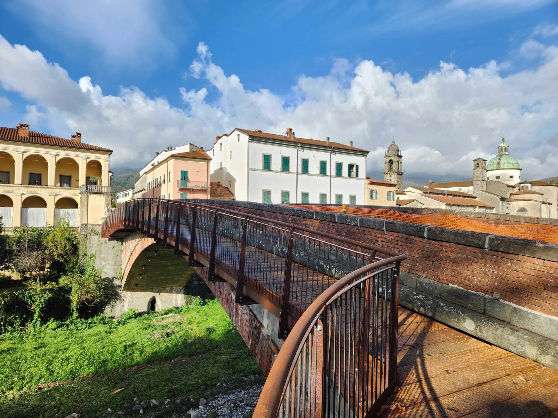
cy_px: 209
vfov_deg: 58.9
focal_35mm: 23
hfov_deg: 73.9
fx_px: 371
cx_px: 279
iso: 20
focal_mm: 5.4
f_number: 1.8
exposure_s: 1/892
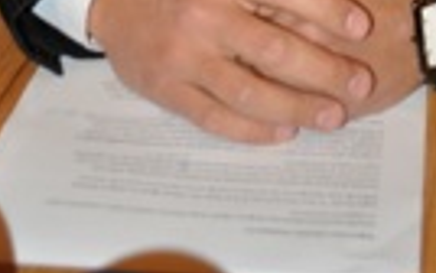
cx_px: 348
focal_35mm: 102
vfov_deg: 10.5
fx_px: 1213
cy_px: -445
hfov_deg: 20.2
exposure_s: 1/60
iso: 800
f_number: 3.8
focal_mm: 20
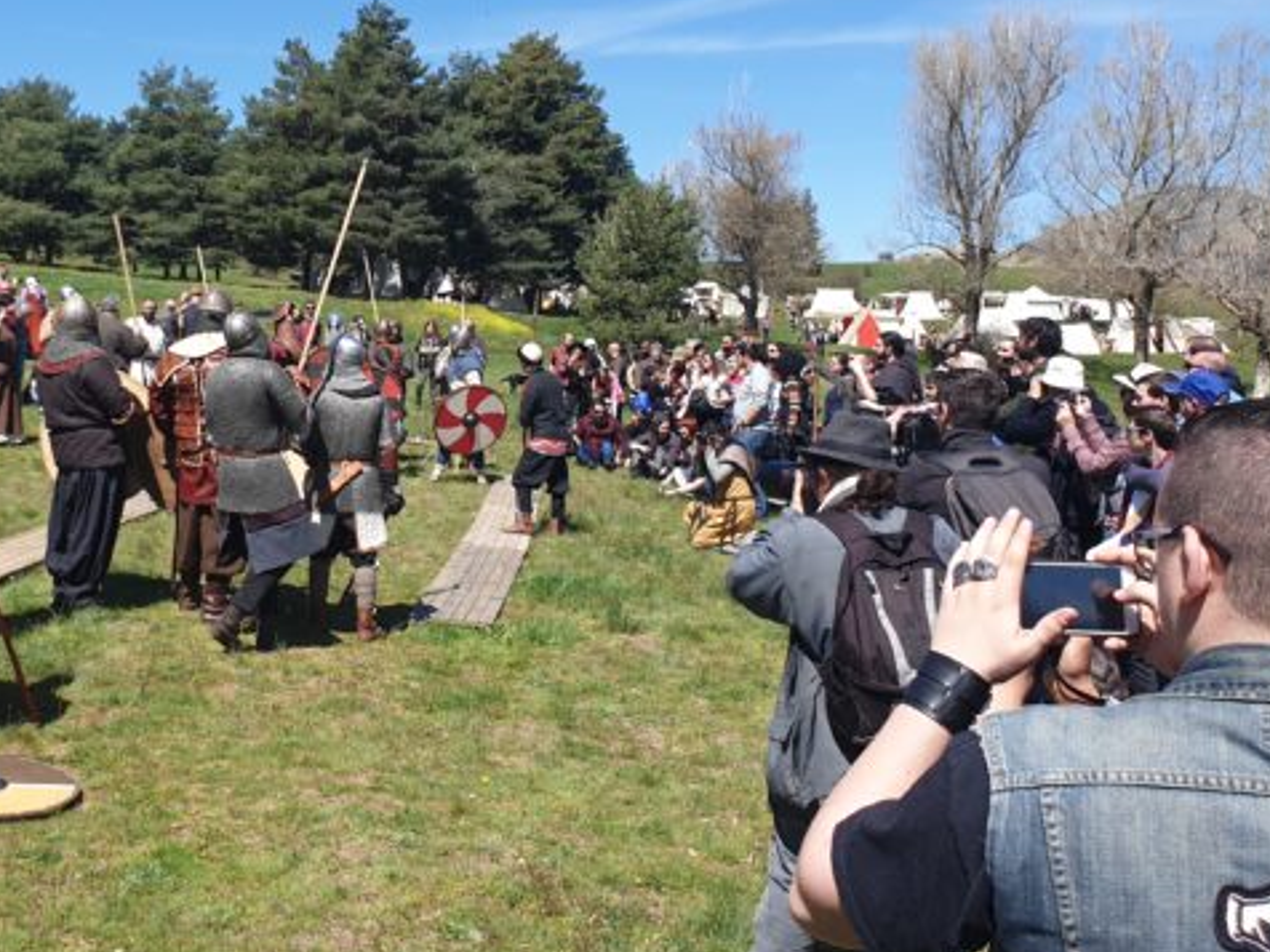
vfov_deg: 34.6
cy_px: 281
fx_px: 1504
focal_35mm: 41
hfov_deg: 44.5
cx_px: 339
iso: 50
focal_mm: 4.3
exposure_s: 1/1109
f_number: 2.4
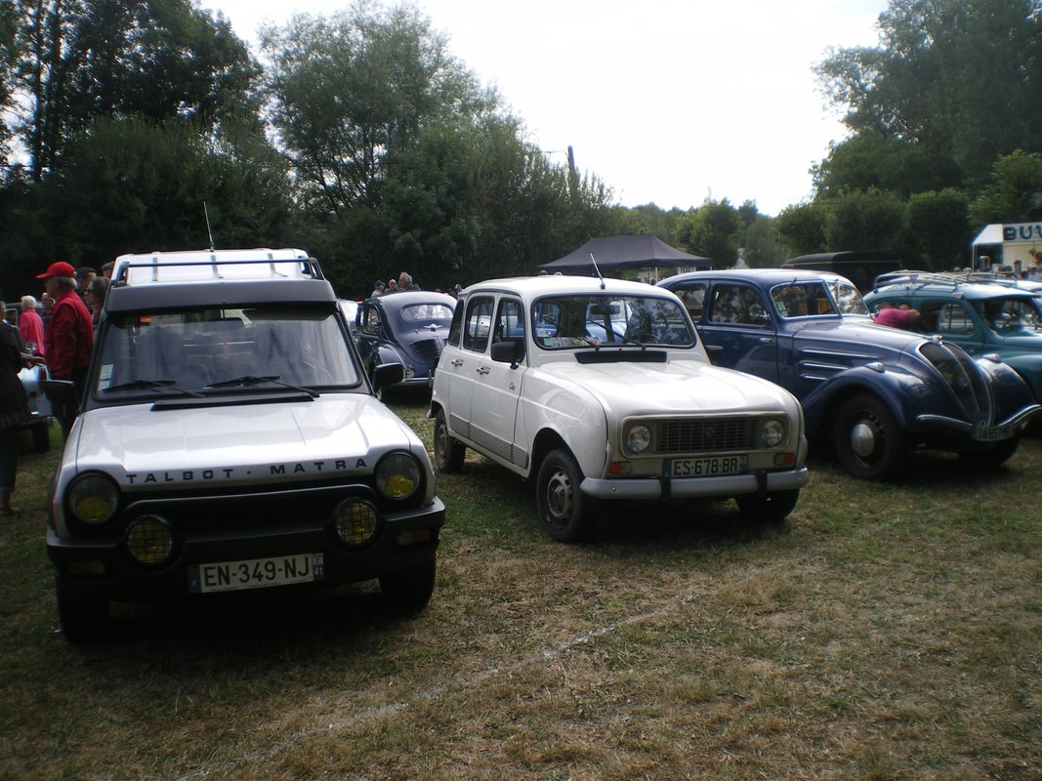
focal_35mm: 36
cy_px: 390
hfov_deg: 51.4
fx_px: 1084
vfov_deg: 39.6
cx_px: 521
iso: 50
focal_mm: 6.3
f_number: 4.6
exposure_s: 1/160
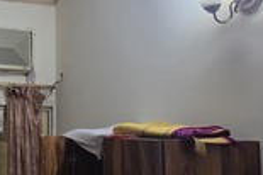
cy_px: 101
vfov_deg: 33.3
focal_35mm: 40
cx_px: 3
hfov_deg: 42.2
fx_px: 292
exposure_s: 1/50
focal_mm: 2.2
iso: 250
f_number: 2.2
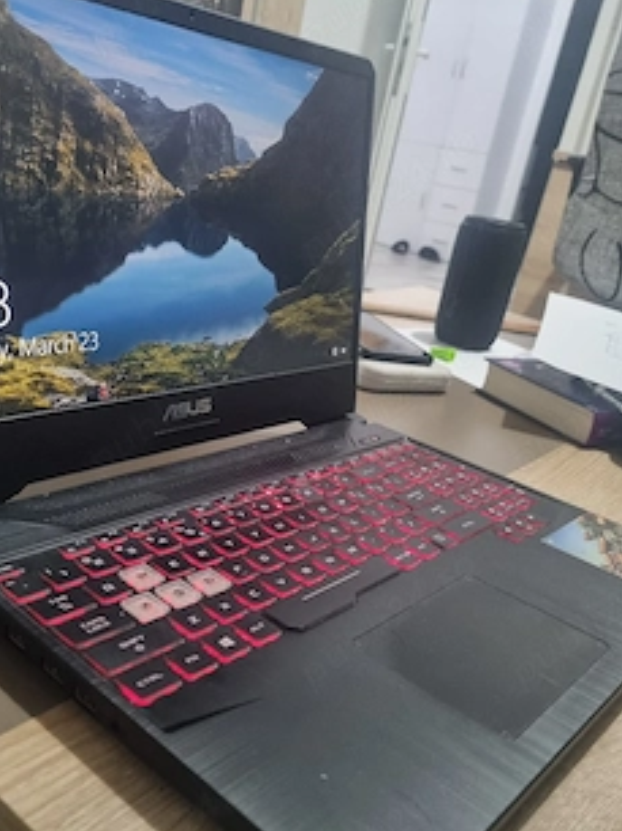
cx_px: 231
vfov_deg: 54.0
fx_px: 816
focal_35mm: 34
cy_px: 440
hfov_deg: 41.4
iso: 640
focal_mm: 5.4
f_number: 1.8
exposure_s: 1/30
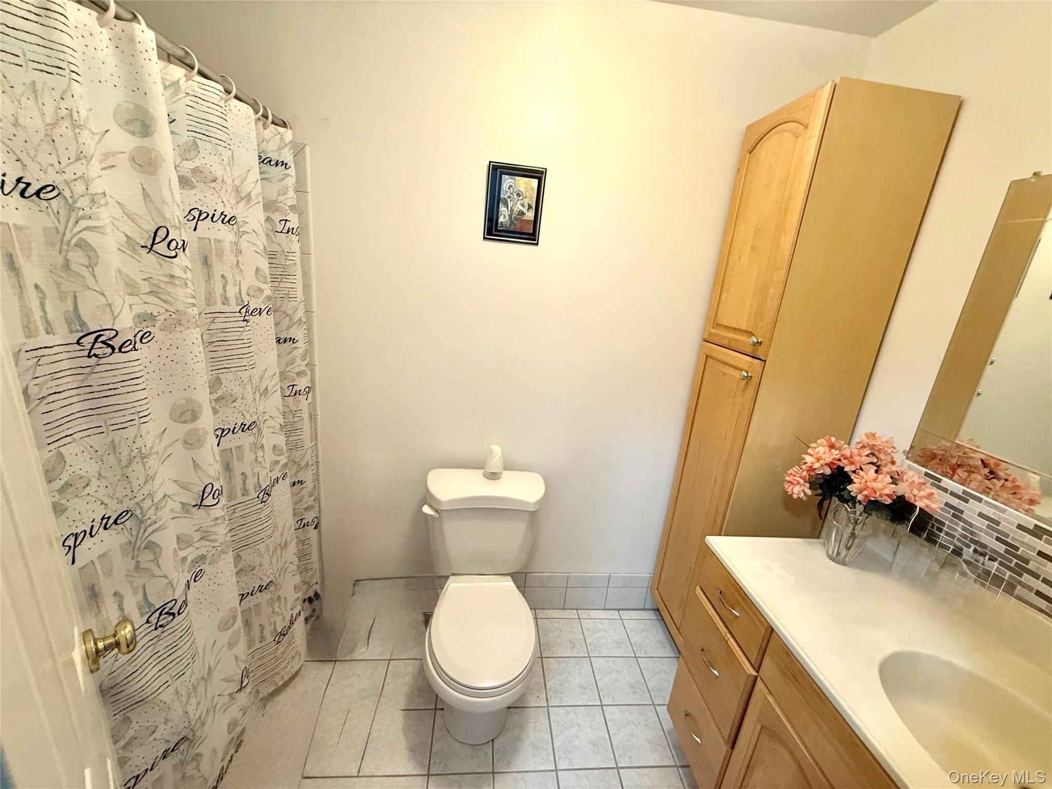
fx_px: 425
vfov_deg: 85.7
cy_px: 394
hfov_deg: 102.1
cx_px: 526
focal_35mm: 14
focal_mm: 2.22
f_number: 2.2
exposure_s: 1/60
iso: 250
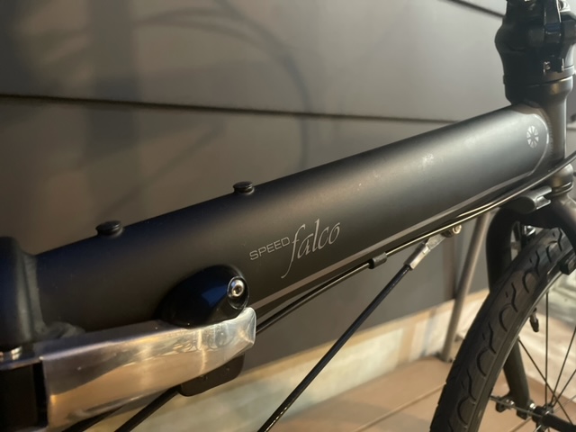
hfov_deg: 67.3
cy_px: 216
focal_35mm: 26
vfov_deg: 53.1
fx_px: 433
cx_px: 288
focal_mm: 4.2
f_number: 1.6
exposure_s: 1/30
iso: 800
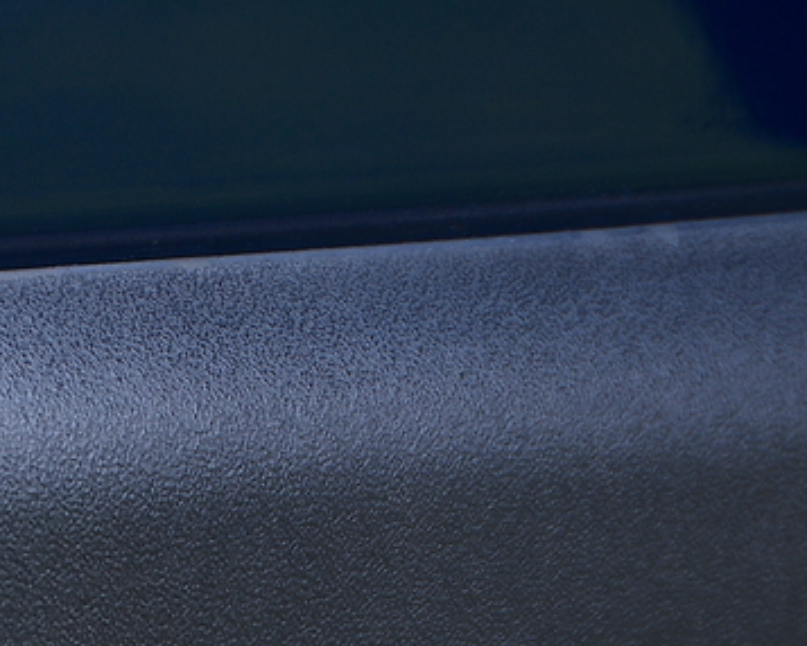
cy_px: 1013
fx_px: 25642
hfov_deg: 1.8
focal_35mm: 1073
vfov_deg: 1.4
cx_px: 136
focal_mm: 170
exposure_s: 1/125
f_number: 7.1
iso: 79
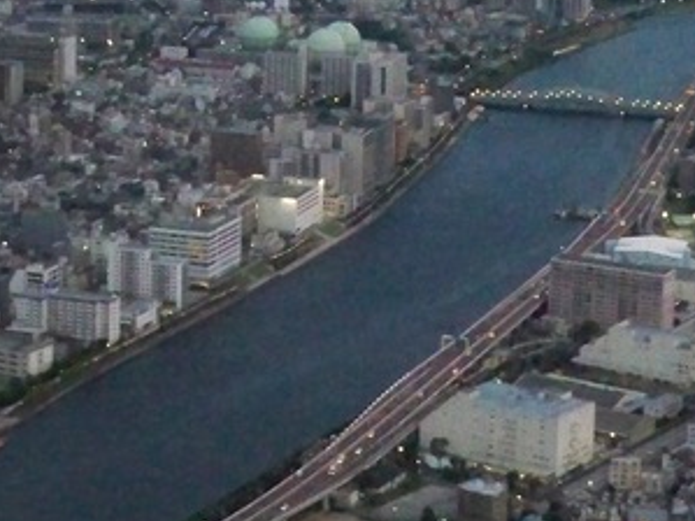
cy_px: -240
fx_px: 2408
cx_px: 507
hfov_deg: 16.4
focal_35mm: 120
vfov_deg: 11.8
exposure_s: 1/100
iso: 1250
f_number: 3.1
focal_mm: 6.3
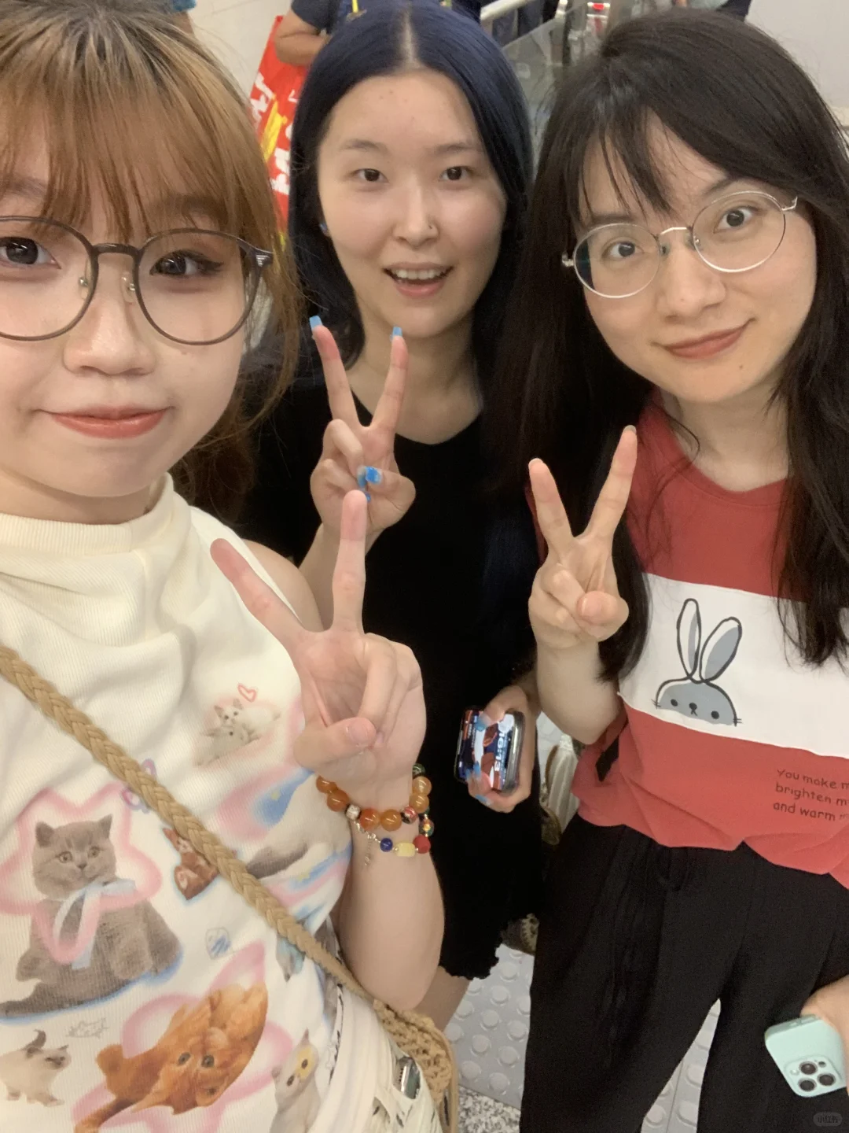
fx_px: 1046
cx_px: 424
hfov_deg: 44.2
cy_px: 566
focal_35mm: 32
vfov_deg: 56.8
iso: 200
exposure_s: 1/50
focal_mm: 2.87
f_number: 2.2
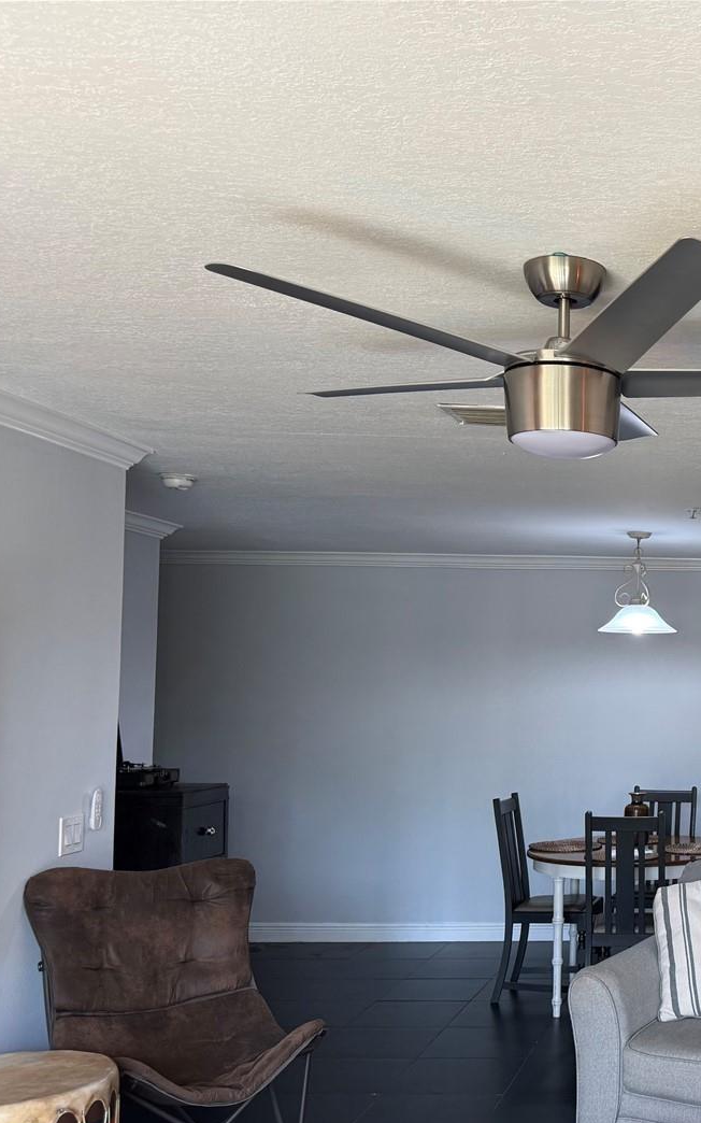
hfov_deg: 29.2
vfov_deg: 50.2
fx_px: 1193
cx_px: 796
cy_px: 644
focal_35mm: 39
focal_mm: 6.76
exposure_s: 1/120
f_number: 1.78
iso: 160
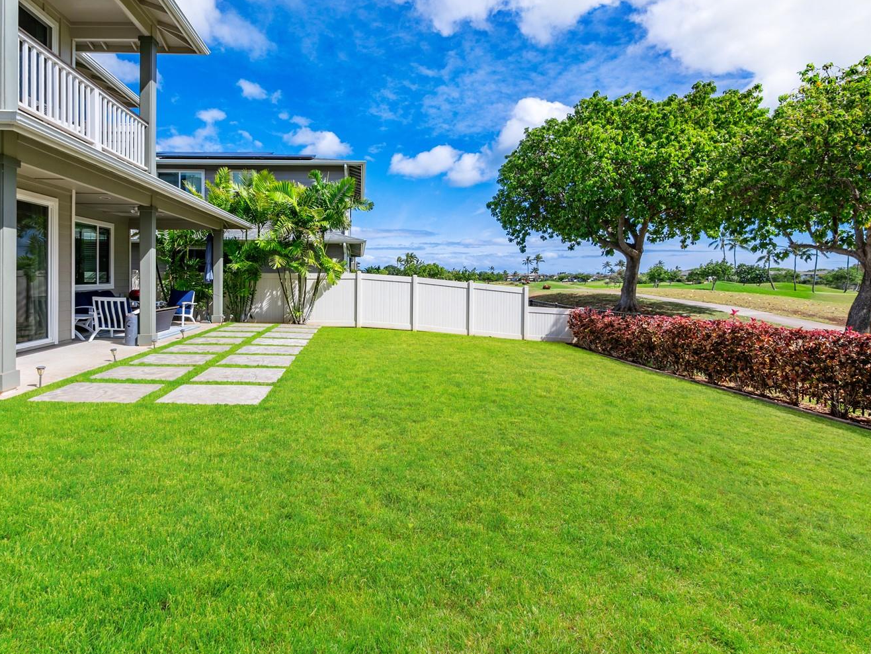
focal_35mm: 17
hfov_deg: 90.3
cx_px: 367
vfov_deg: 74.4
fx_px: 428
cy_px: 285
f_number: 4
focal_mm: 7
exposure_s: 1/8000
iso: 200
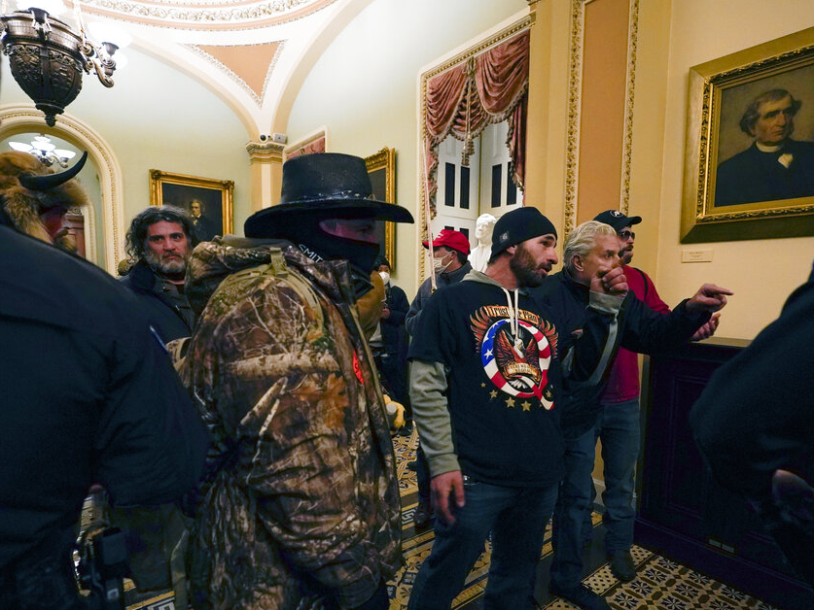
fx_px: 470
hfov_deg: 81.6
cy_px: 331
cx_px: 433
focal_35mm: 20
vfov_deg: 65.9
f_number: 3.5
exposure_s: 1/160
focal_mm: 17
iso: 5000
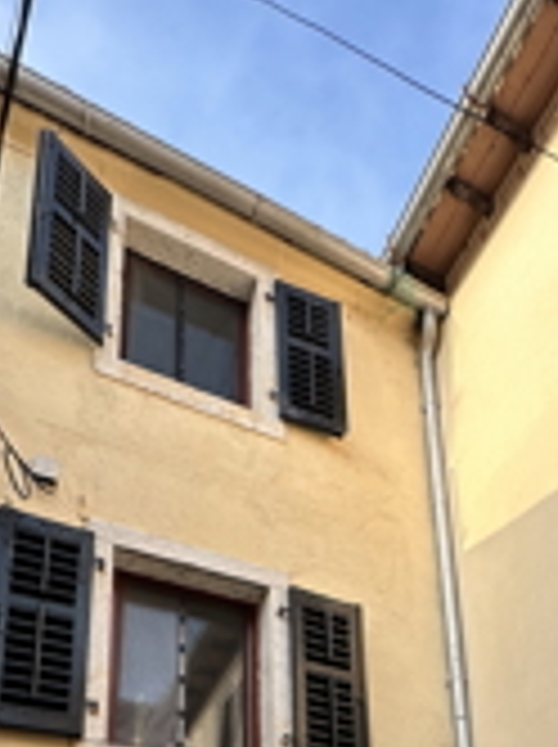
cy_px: 873
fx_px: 776
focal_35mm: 36
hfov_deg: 38.8
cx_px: 396
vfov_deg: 39.2
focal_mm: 2.22
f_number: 2.2
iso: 40
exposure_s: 1/537
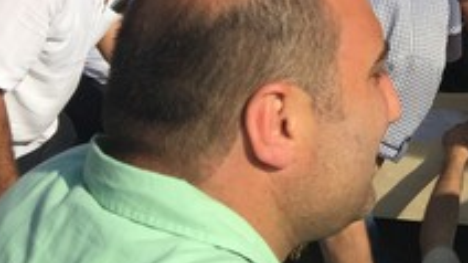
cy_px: -228
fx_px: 1240
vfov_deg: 11.2
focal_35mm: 100
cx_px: 634
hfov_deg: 19.5
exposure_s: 1/2198
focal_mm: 4.15
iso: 32
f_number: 2.2
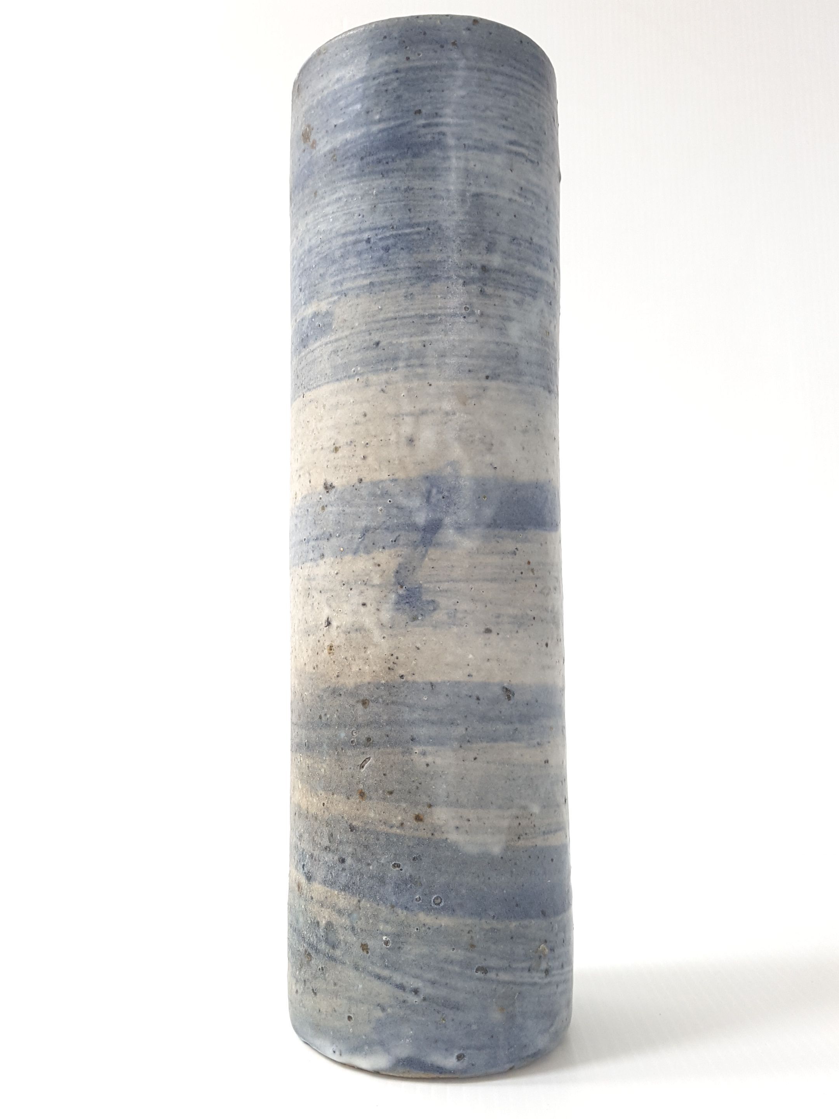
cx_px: 420
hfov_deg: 53.1
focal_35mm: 26
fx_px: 840
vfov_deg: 67.3
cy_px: 560
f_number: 1.7
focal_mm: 4.2
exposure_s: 1/60
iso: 64
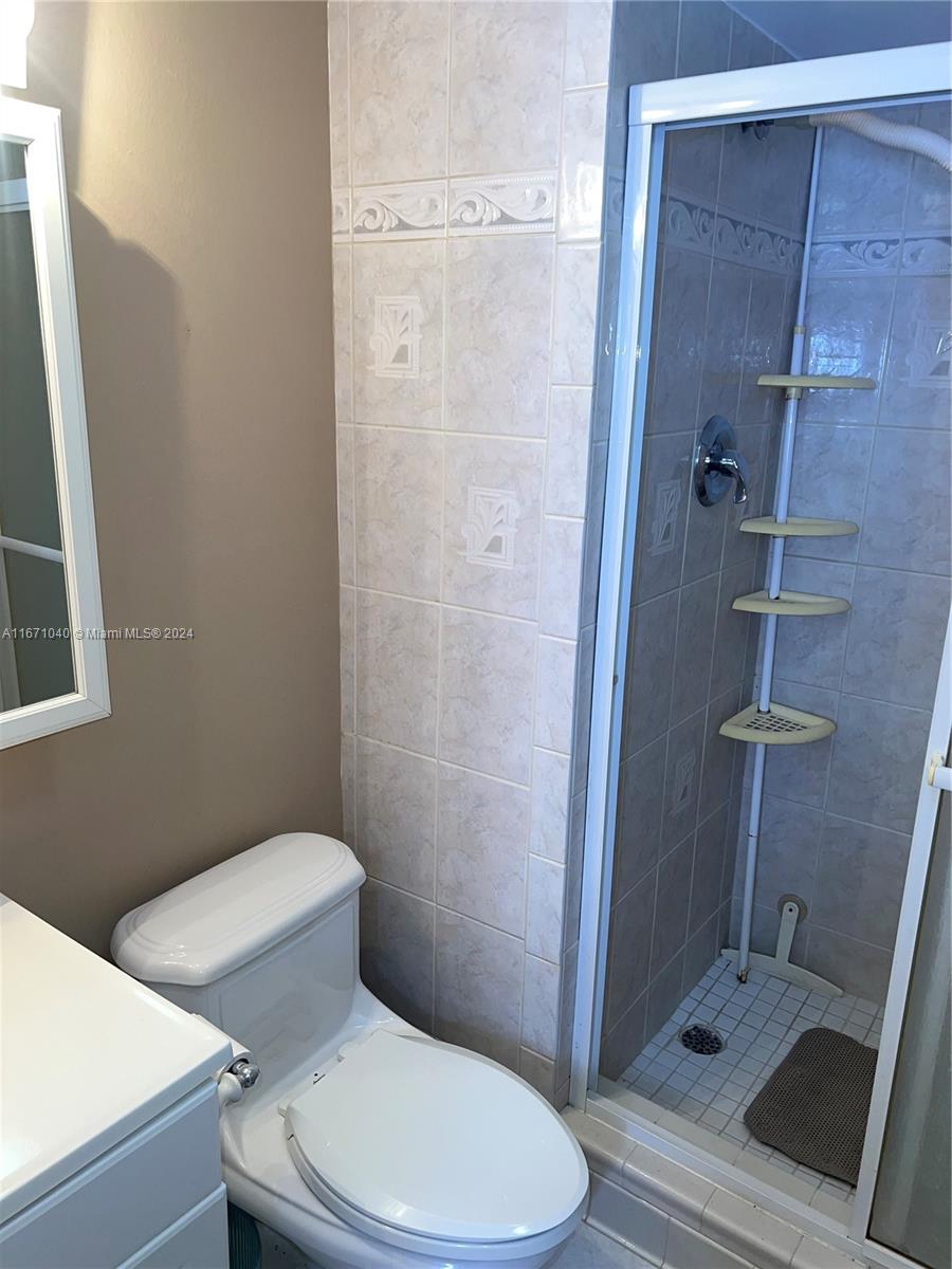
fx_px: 953
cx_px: 476
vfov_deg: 67.3
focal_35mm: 26
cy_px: 634
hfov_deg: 53.1
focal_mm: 5.7
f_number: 1.5
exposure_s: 1/50
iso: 64
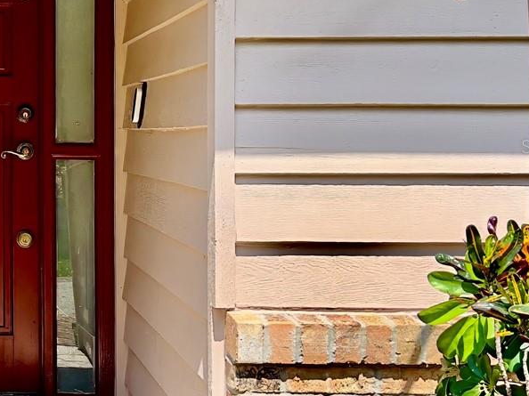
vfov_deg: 21.0
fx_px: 1069
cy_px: 146
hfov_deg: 25.0
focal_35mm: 70
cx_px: -106
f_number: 1.5
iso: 50
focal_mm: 5.7
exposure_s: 1/2841
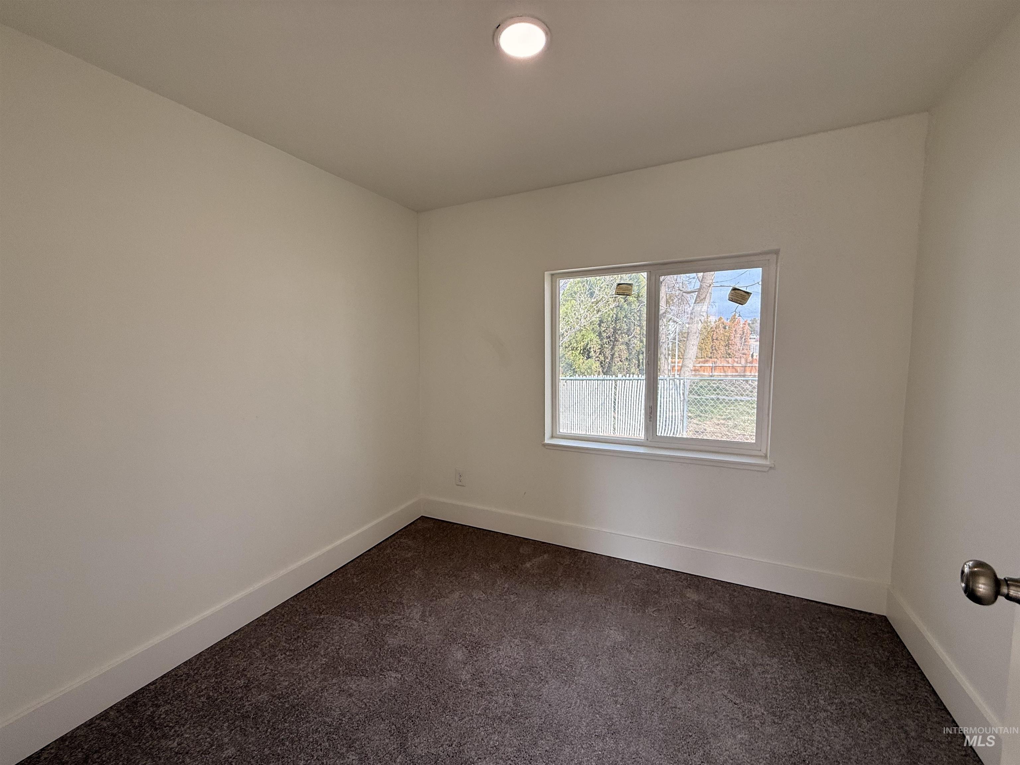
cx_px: 510
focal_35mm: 14
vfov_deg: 85.7
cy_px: 382
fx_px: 413
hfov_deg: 102.1
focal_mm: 2.22
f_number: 2.2
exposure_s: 1/306
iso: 64
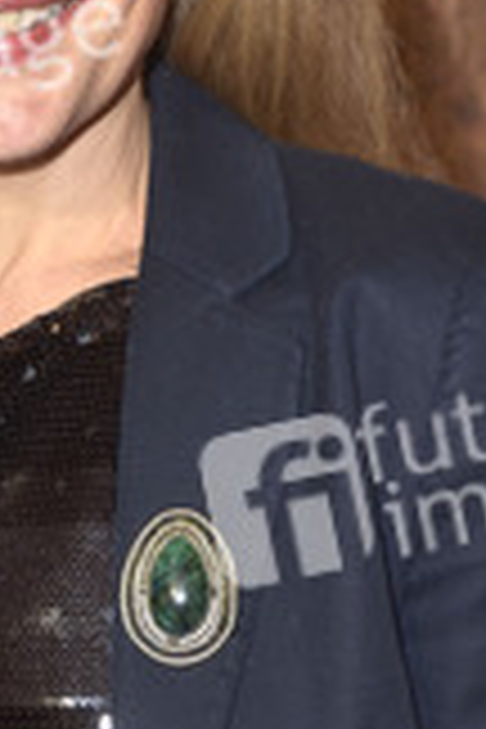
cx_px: 22
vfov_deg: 13.4
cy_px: 256
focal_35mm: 153
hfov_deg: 8.9
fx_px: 3098
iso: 800
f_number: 5.6
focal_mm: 62
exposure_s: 1/200
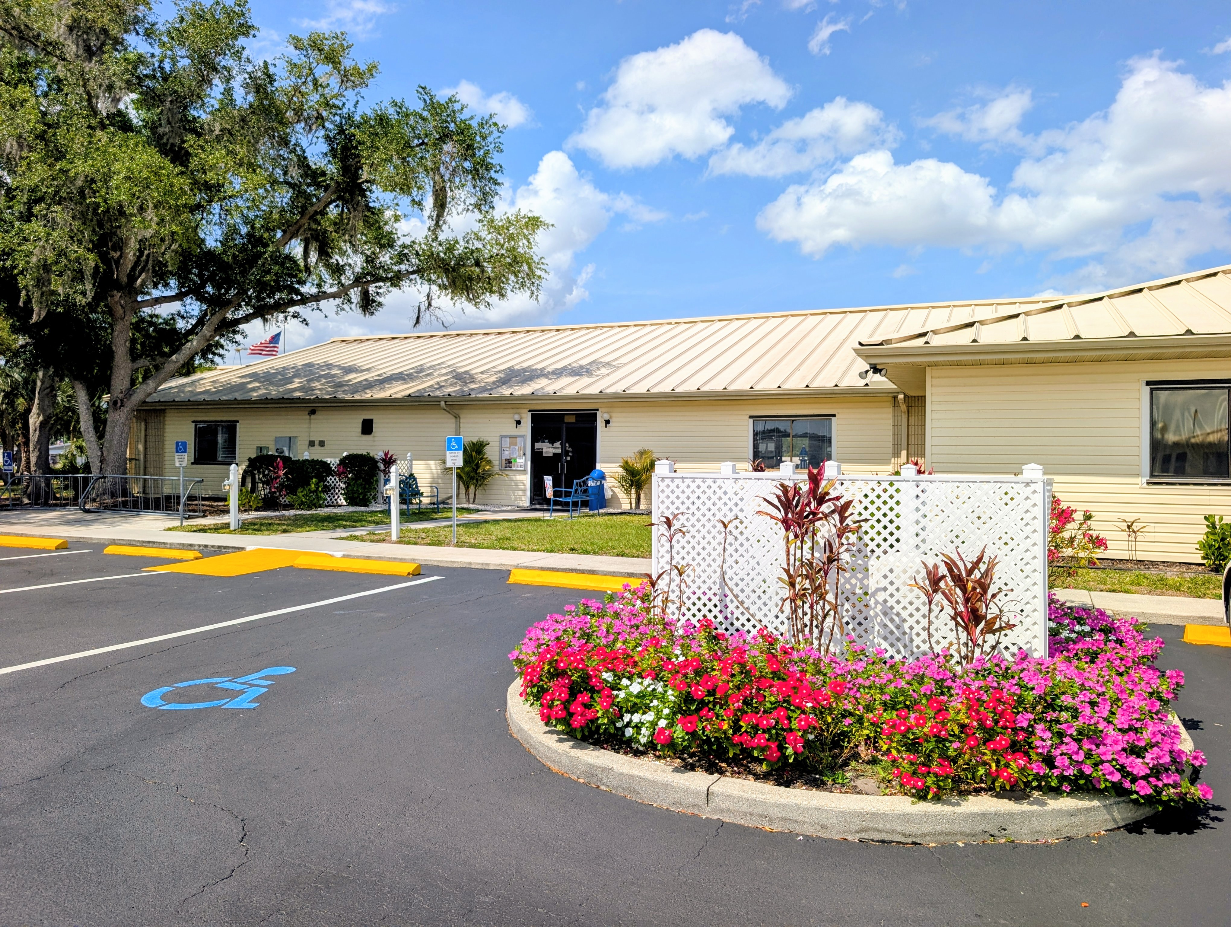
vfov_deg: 56.9
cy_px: 464
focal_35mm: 24
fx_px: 855
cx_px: 616
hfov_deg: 71.5
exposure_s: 1/1783
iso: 19
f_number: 1.68
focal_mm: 6.9
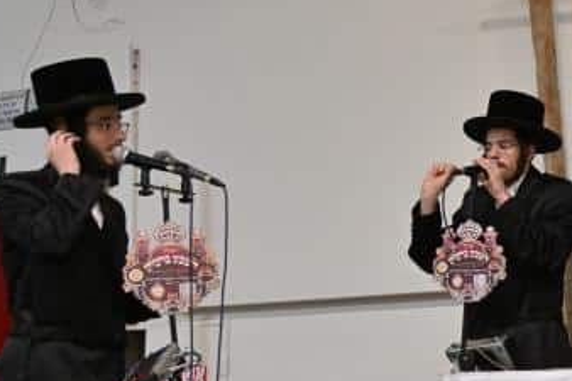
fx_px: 1445
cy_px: 221
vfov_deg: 15.0
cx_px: 789
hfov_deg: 20.1
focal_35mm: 91
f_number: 4
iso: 1000
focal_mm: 30
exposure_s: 1/250
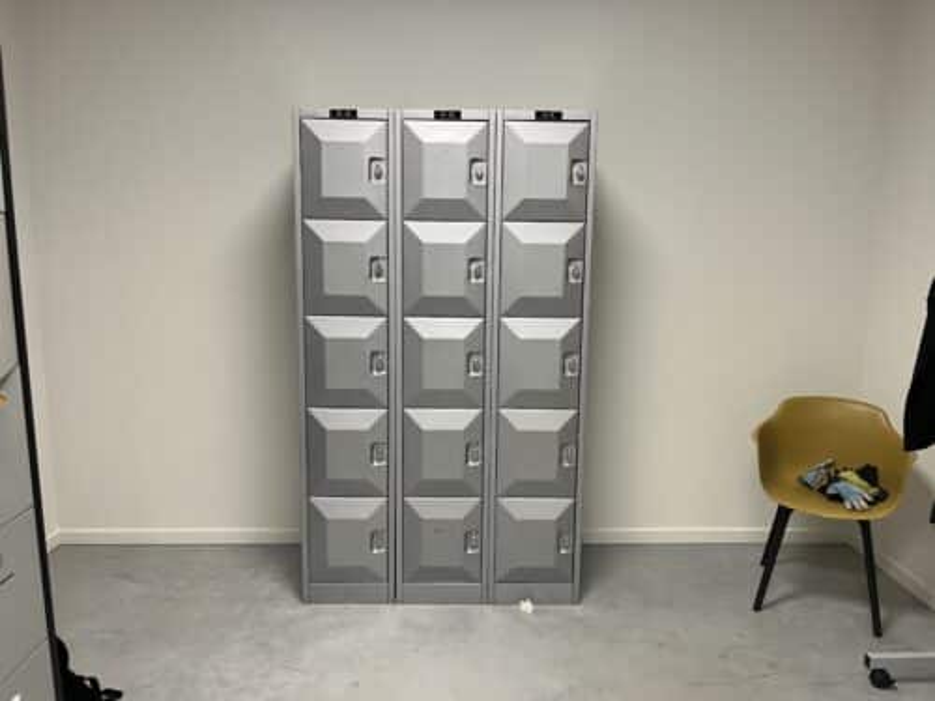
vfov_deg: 53.1
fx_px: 702
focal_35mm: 26
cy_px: 350
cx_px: 468
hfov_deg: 67.3
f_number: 1.6
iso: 64
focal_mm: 5.1
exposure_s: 1/50
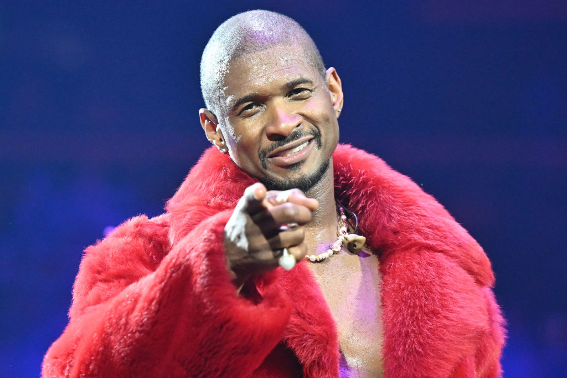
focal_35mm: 225
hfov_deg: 9.2
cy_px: 189
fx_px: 3542
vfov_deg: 6.1
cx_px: 284
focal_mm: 150
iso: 2500
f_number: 2.8
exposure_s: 1/640
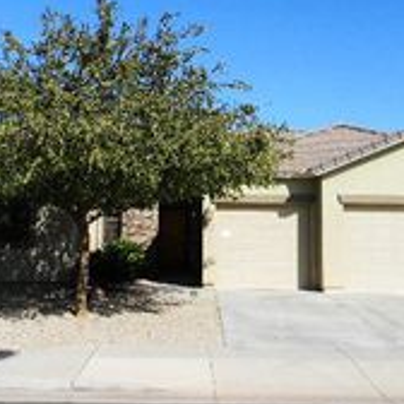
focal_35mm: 51
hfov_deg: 33.4
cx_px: 209
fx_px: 673
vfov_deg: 32.9
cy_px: 113
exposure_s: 1/340
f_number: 7
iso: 112
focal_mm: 5
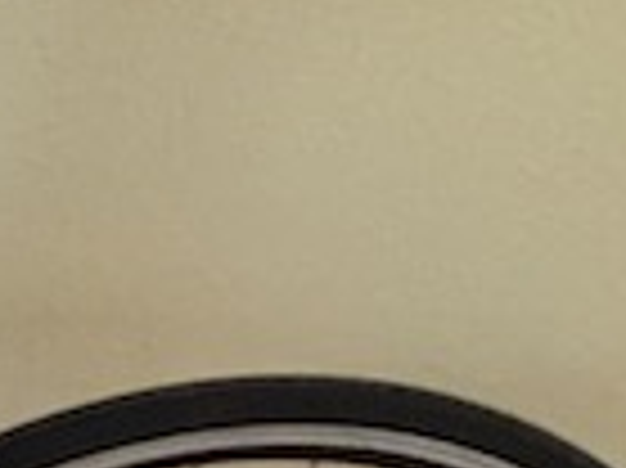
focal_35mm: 150
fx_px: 2710
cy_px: 756
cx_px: -887
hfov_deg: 11.0
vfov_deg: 9.5
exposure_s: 1/17
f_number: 2.2
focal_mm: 4.15
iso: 250
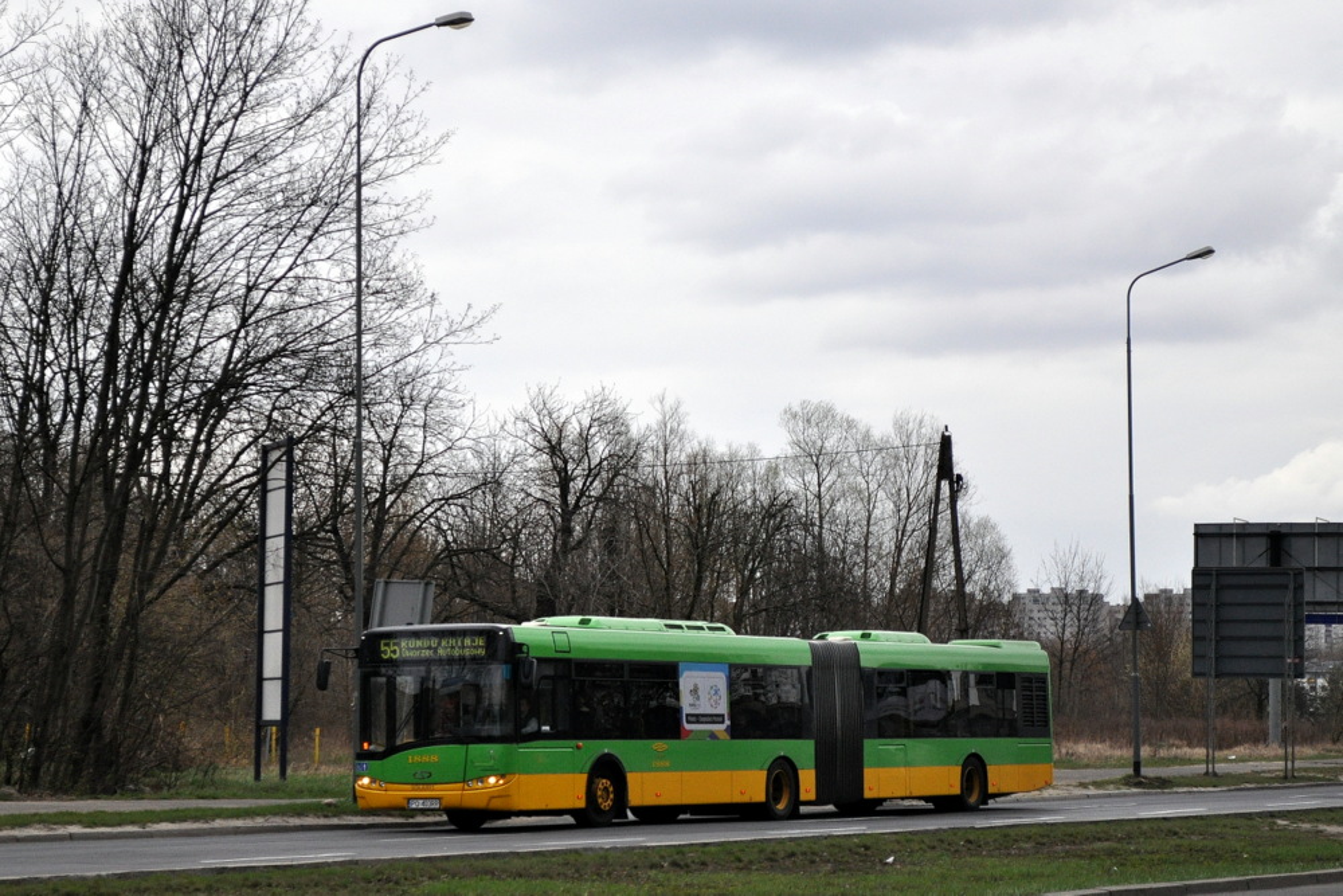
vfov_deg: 16.6
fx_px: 3078
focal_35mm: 82
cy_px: 448
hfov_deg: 24.6
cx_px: 672
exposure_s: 1/800
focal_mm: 55
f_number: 5.6
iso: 800
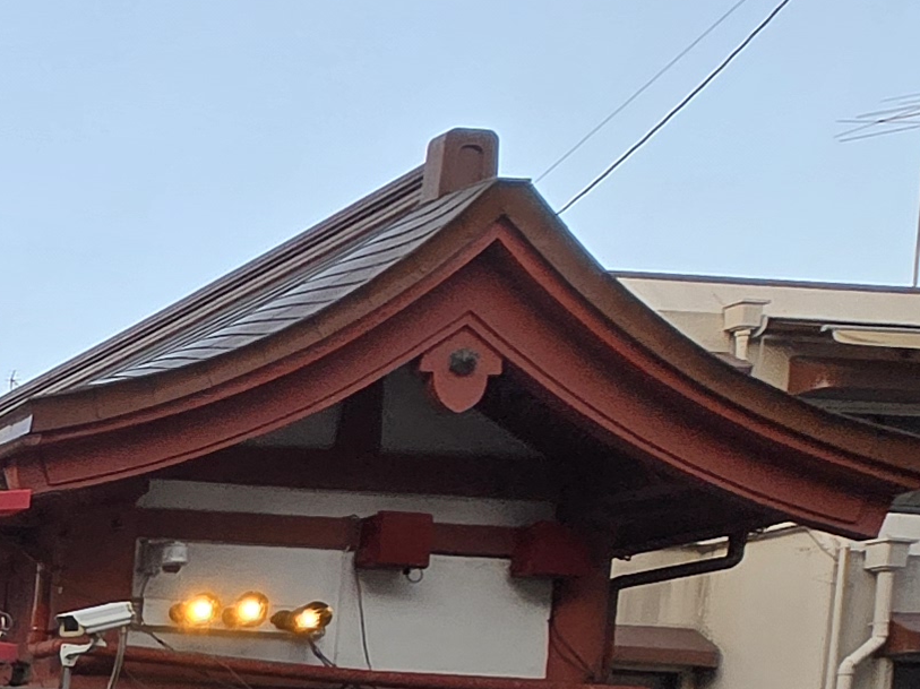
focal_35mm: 64
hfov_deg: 19.0
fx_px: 1700
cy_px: 974
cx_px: -903
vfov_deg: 20.3
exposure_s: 1/144
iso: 25
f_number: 2.2
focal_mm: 1.7
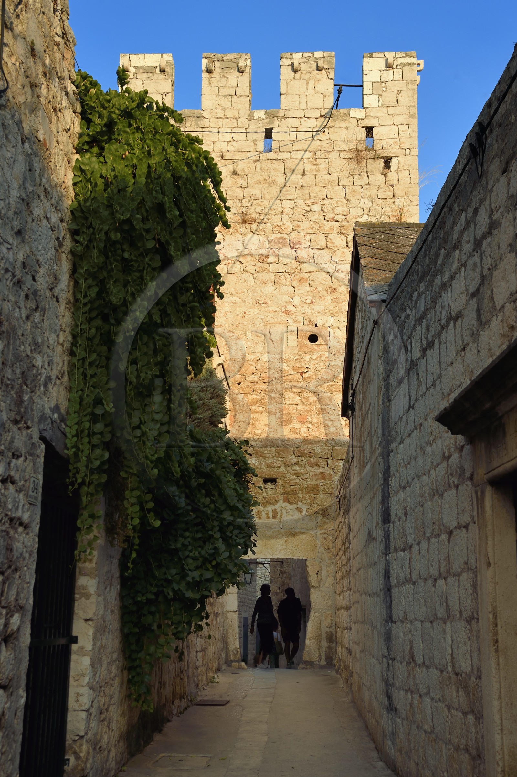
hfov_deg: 28.0
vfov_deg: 41.1
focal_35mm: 48
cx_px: 258
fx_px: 1035
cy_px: 388
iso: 200
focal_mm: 48
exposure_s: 1/250
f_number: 8
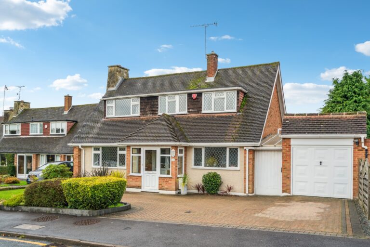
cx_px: 185
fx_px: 319
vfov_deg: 42.4
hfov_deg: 60.3
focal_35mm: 31
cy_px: 124
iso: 640
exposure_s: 1/200
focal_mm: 31
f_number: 6.3
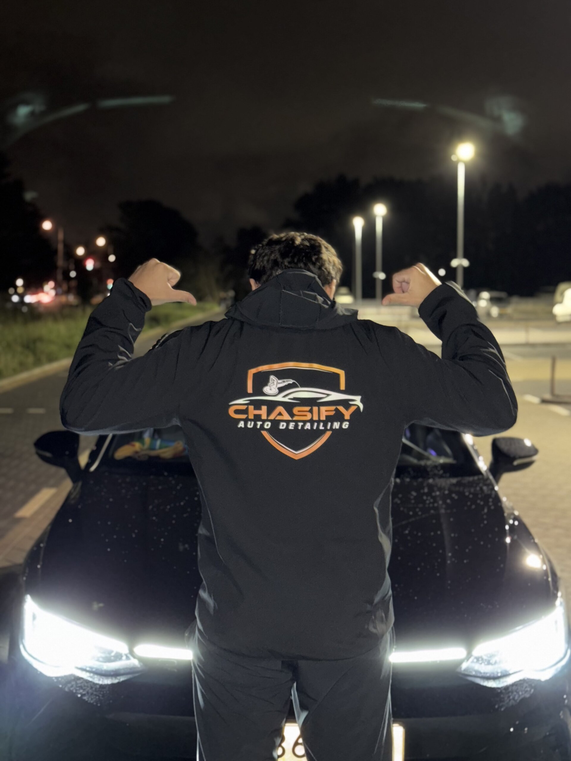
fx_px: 1056
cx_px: 286
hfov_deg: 30.3
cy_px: 380
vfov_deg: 39.7
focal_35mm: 48
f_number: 1.78
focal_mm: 6.76
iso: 250
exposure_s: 1/4
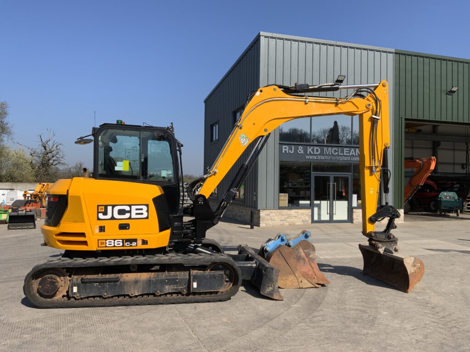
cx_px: 235
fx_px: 394
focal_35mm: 29
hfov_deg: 61.7
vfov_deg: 48.2
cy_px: 176
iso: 16
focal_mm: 3
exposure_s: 1/2427
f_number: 1.8
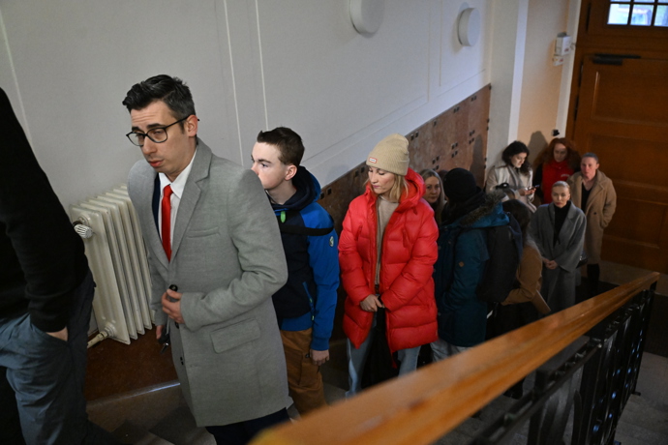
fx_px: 640
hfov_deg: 55.1
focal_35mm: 34
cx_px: 334
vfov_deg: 38.4
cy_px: 222
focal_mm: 34.5
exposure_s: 1/200
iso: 10000
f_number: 3.5
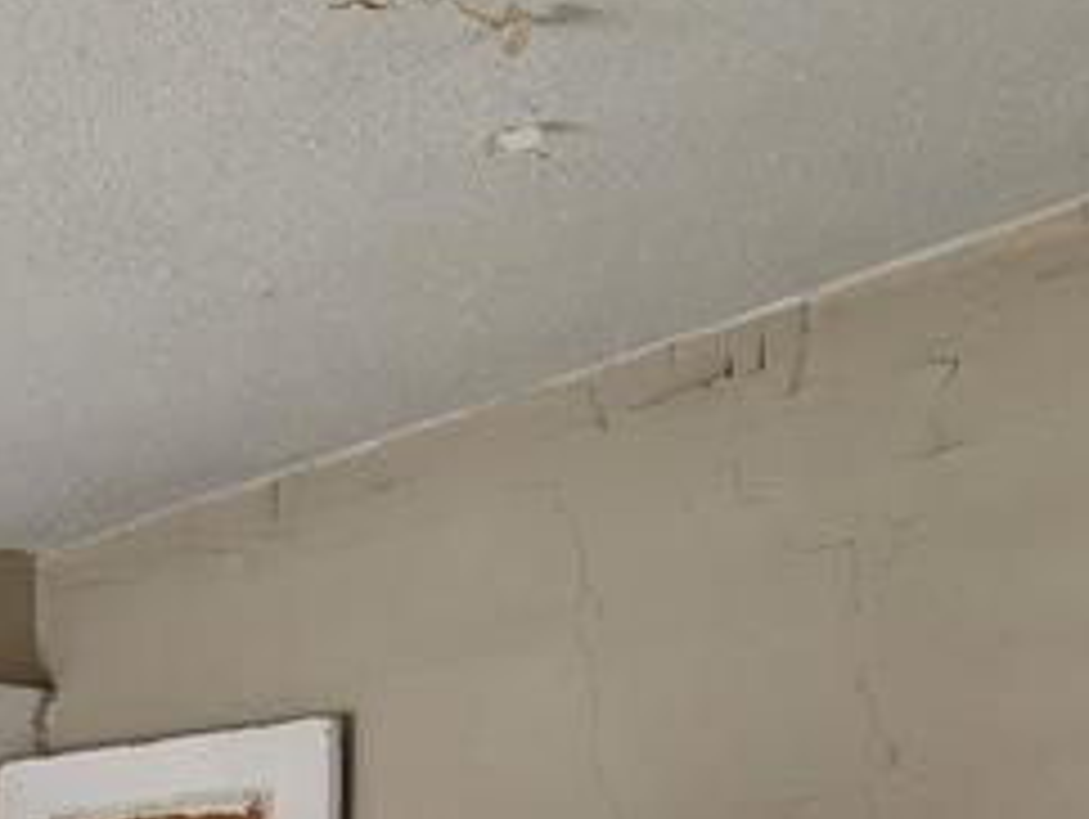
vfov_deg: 21.0
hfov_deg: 31.0
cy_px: 1341
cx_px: -117
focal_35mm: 55
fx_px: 1732
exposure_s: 1/120
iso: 64
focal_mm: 2.2
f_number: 2.2
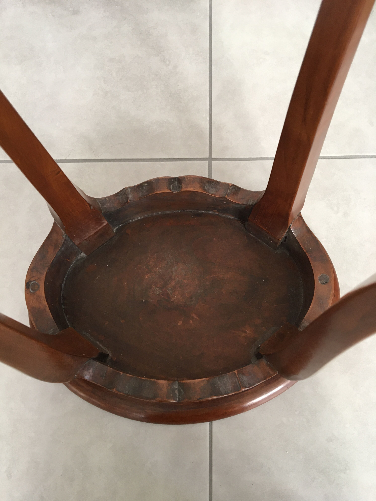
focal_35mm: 29
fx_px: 420
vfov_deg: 61.7
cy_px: 250
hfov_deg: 48.2
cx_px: 188
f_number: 2.2
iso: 100
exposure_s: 1/33
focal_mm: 4.15
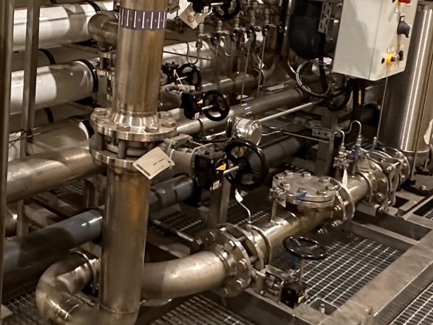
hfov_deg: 34.1
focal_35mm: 52
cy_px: 62
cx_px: 16
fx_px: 651
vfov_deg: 27.5
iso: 400
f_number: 2.2
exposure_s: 1/50
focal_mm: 2.22
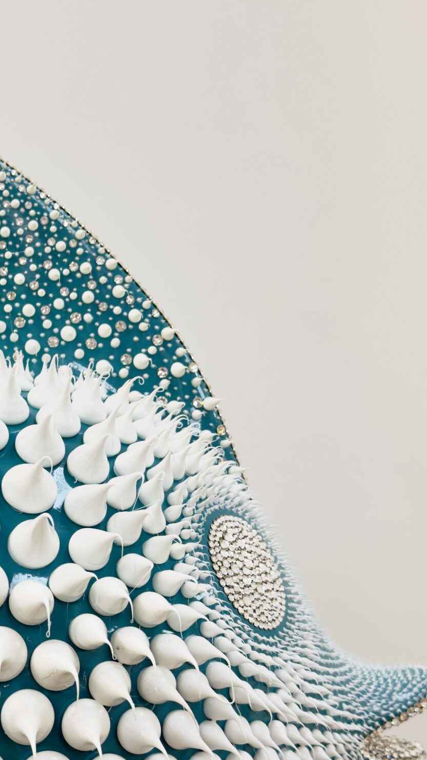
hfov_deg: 18.2
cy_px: 446
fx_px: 1289
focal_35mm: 64
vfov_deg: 32.8
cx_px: -33
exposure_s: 1/121
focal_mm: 6.76
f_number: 1.78
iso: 50
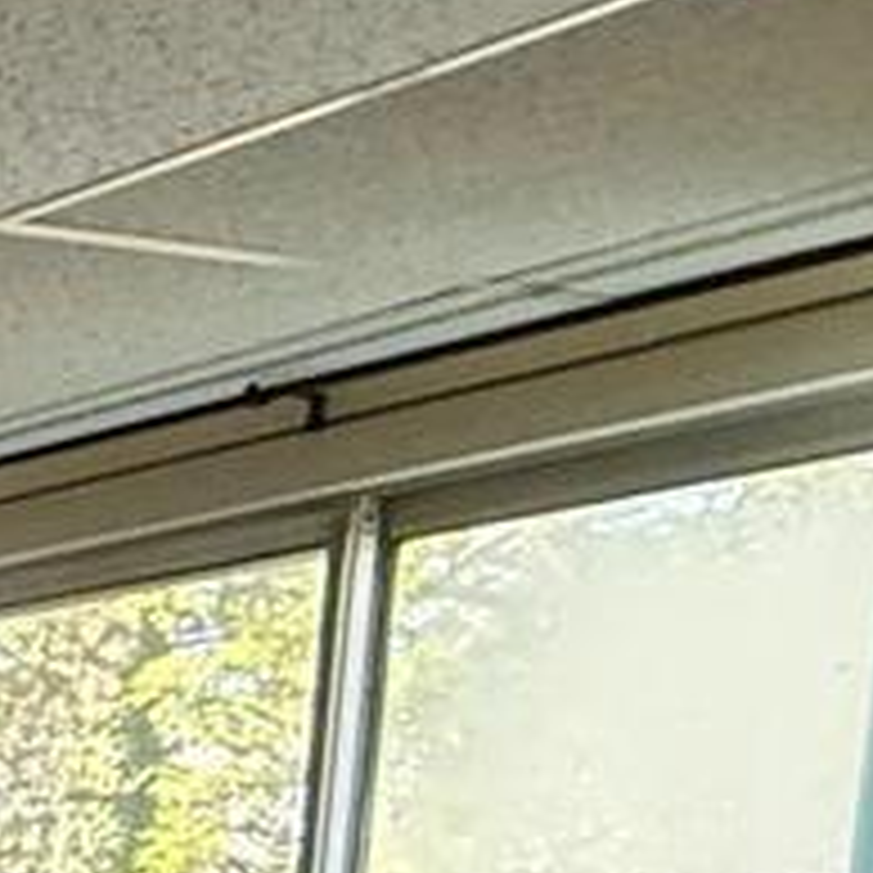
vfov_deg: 16.9
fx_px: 2625
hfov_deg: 11.2
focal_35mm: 92
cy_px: 1359
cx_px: -1773
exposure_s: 1/60
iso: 500
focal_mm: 2.22
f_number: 2.2
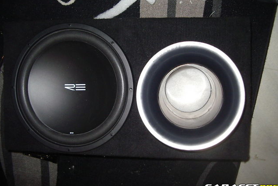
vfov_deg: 33.4
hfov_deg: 48.4
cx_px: 139
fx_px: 309
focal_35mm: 40
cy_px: 85
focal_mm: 5.8
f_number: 2.6
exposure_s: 1/60
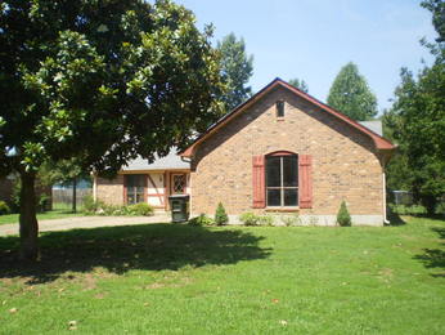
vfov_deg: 39.7
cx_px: 222
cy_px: 168
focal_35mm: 36
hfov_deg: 51.3
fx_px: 463
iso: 64
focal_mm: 6.3
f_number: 3.1
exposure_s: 1/640
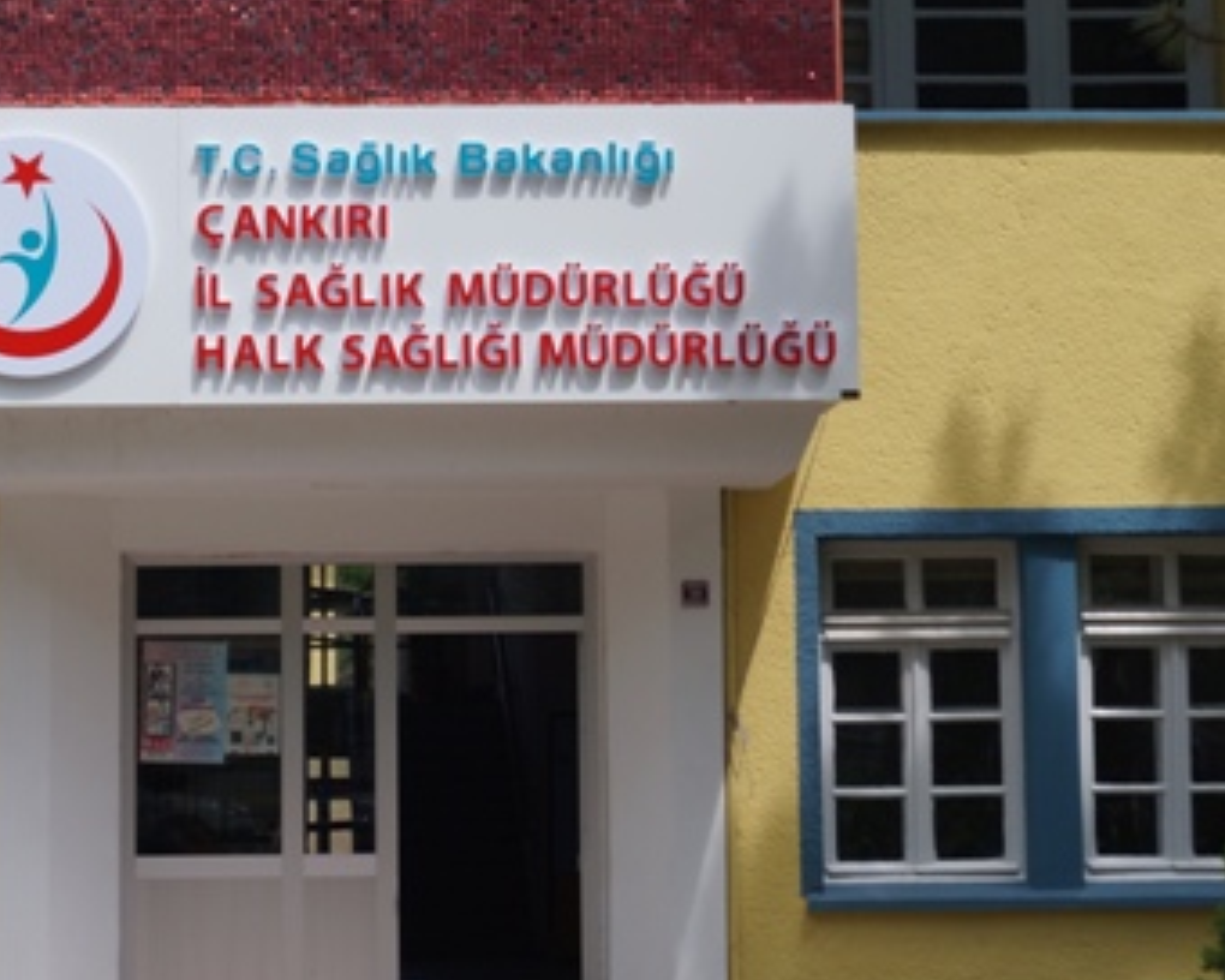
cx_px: 425
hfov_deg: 22.2
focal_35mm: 86
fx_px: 3118
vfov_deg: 17.8
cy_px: 393
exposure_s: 1/200
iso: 100
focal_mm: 26
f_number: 8
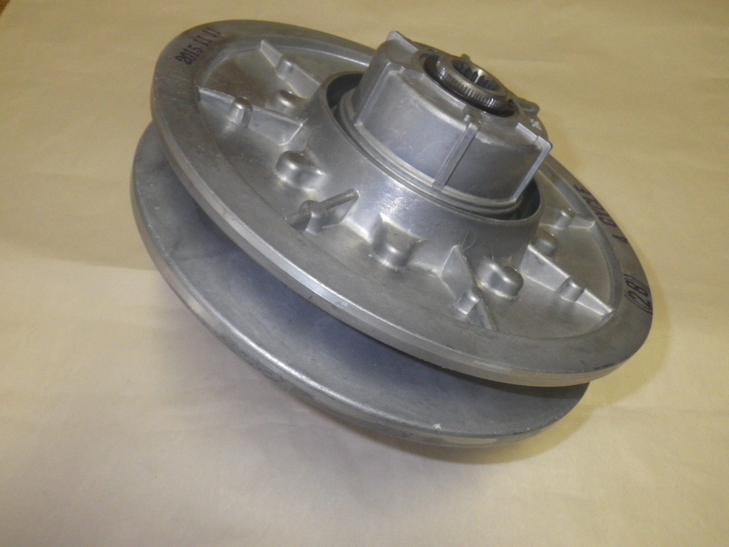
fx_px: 590
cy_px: 274
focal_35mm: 28
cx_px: 364
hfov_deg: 63.4
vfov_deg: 49.7
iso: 320
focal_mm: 5
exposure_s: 1/50
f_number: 4.2
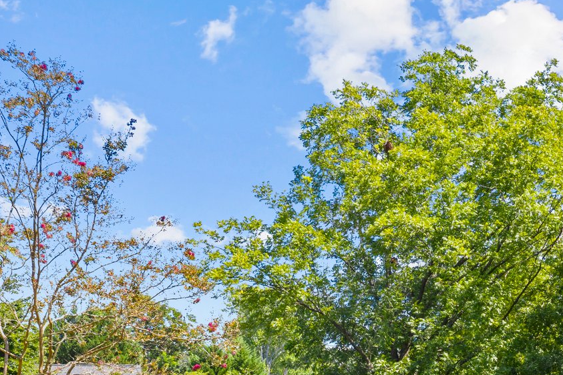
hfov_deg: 27.7
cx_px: 582
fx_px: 1063
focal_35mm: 68
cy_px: 440
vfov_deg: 19.0
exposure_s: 1/200
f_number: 5.6
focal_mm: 10.26
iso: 100
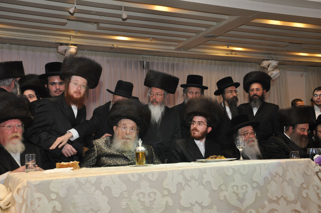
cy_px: 106
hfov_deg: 43.7
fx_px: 401
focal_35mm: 45
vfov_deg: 29.8
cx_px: 160
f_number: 5.6
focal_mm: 30
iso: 800
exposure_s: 1/60
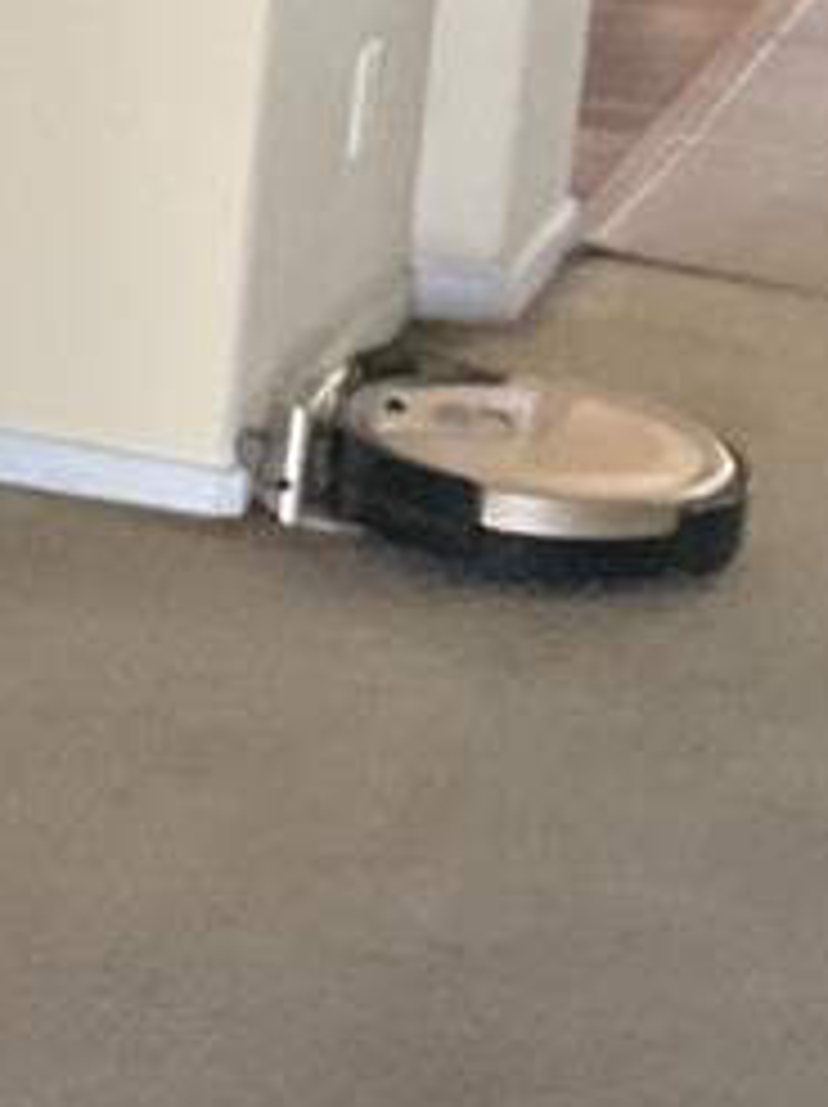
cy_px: 166
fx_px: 5655
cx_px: -1613
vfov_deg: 11.1
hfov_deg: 7.4
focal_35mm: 177
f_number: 1.8
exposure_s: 1/37
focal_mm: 3
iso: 320
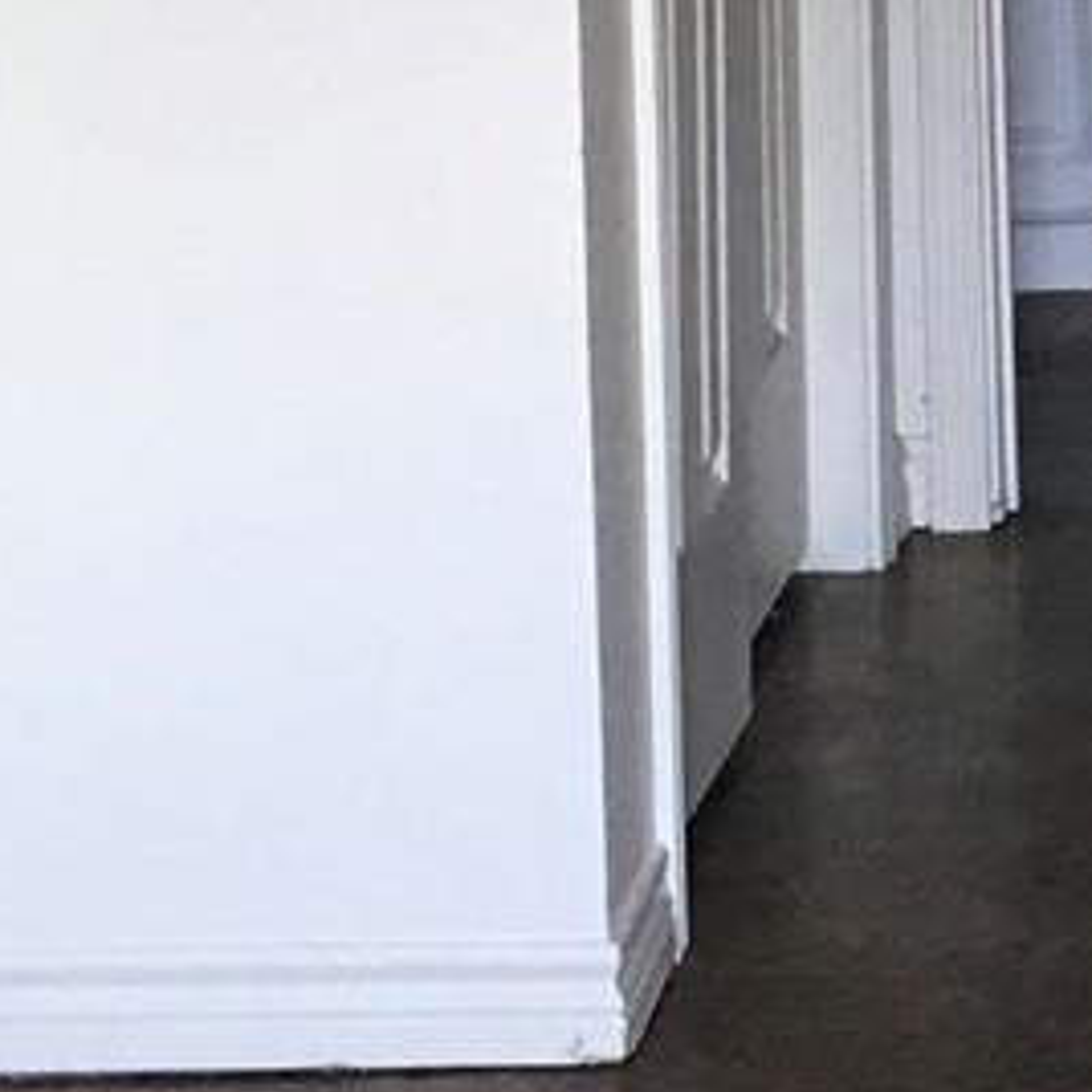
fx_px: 6995
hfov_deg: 8.6
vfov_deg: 8.8
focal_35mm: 196
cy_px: -399
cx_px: 2001
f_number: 2.2
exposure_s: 1/30
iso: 40
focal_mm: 4.15
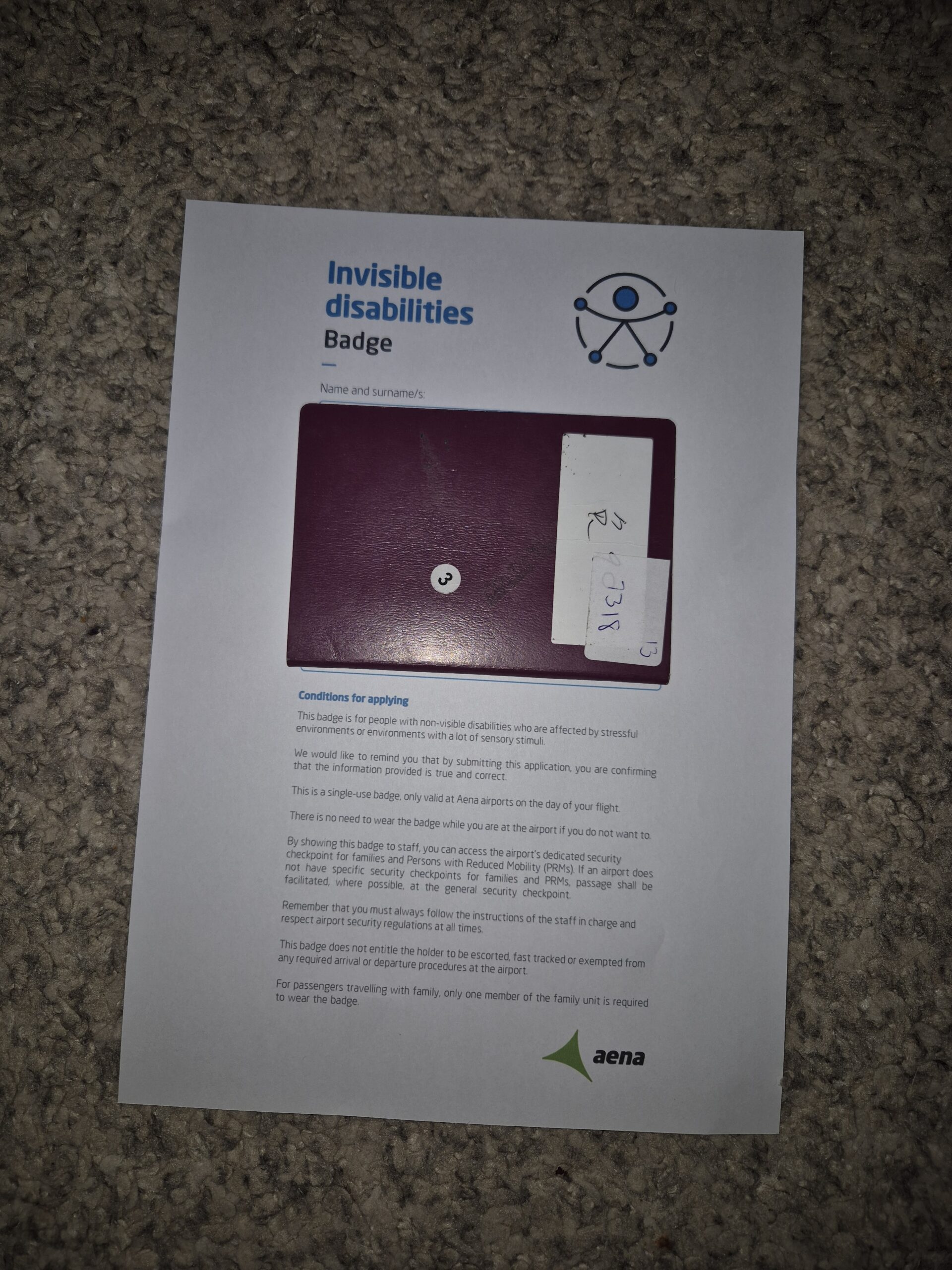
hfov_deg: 58.9
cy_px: 635
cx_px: 476
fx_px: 843
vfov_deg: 73.9
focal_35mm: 23
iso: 25
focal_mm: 5.4
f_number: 1.8
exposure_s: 1/114
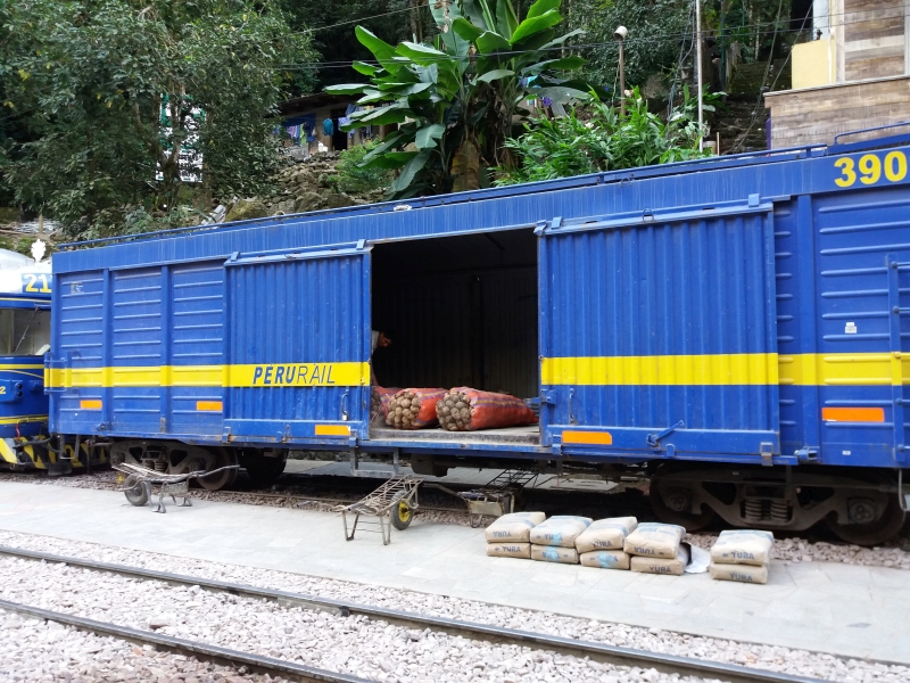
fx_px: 736
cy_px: 342
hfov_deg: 63.4
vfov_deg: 49.7
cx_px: 455
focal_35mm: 28
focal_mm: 3.7
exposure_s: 1/50
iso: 80
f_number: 1.9
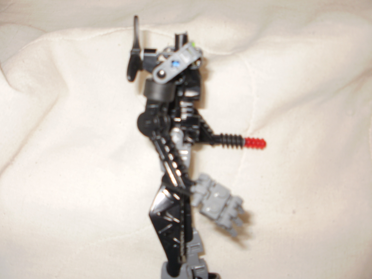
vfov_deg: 39.7
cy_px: 140
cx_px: 186
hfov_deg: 51.4
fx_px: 387
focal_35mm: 36
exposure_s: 1/30
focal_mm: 6.3
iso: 125
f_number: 3.5
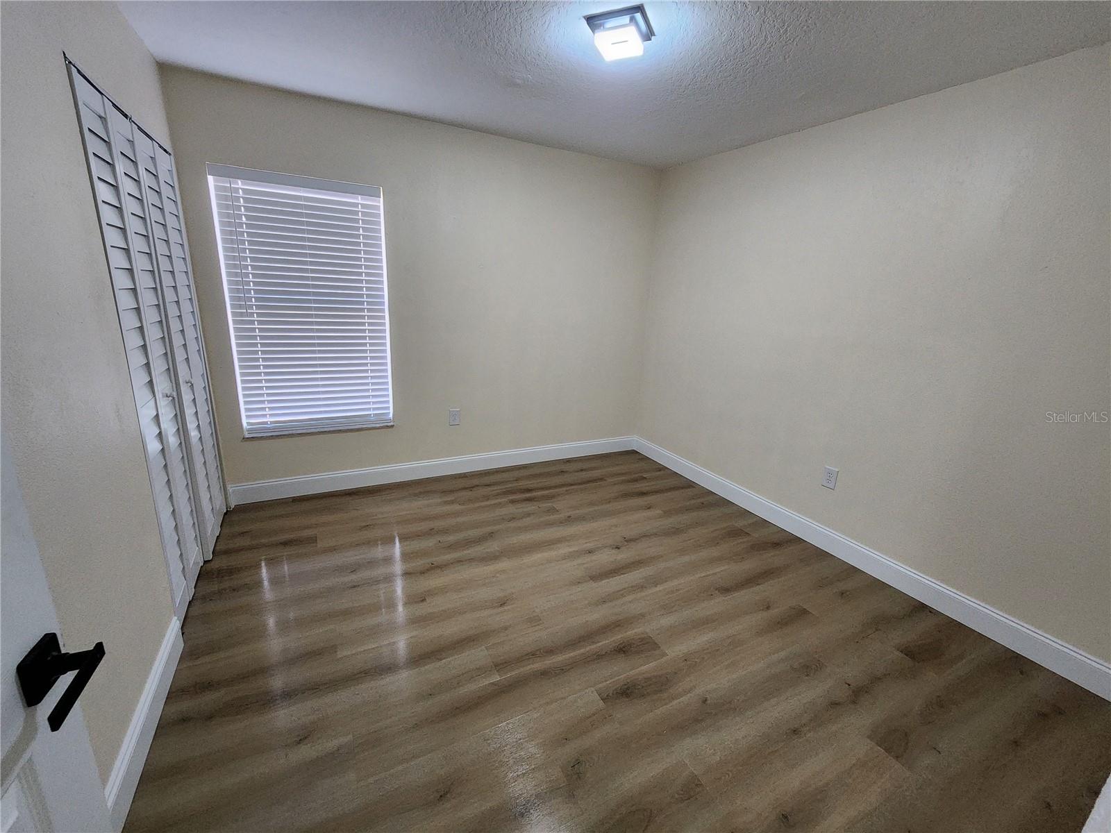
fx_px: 417
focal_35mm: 13
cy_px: 416
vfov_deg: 89.9
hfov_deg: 106.2
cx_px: 556
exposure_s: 1/60
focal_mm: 2.2
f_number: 2.2
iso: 320
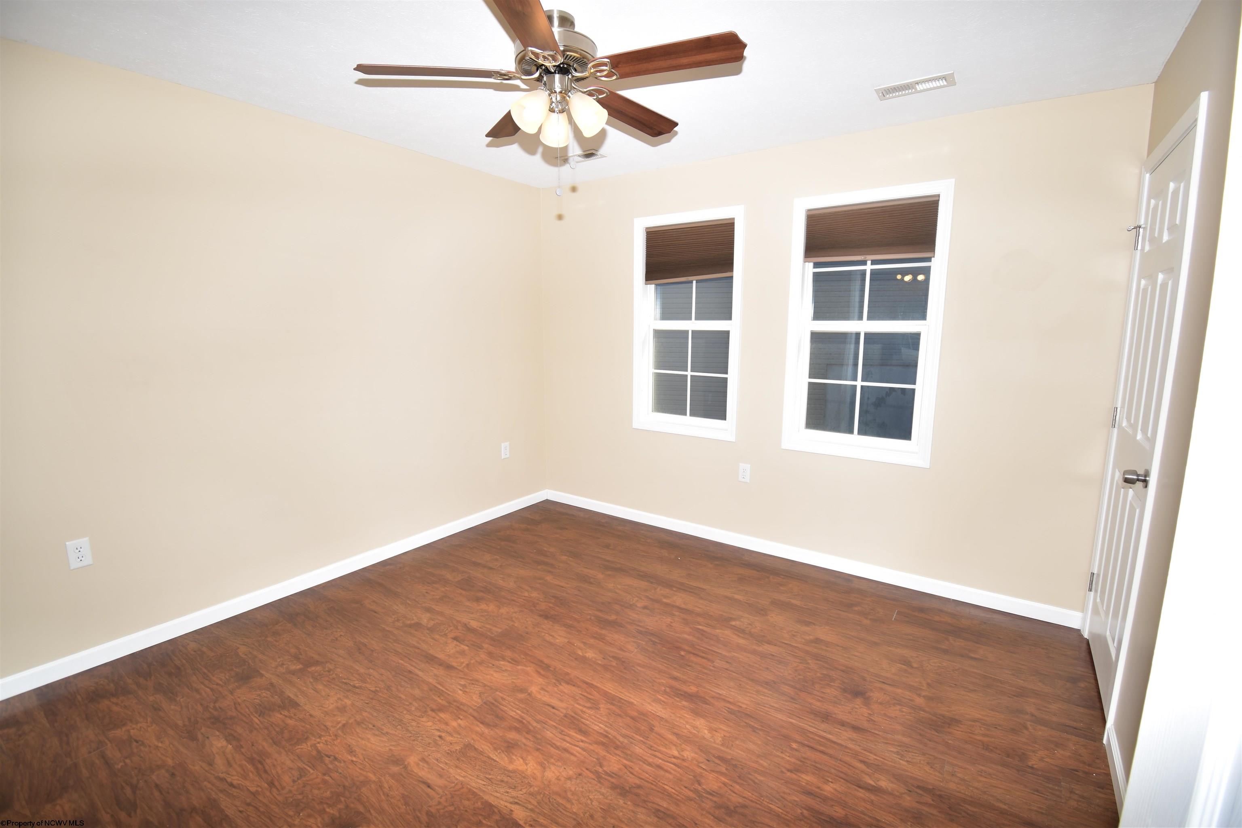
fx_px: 517
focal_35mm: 15
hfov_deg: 100.4
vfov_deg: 77.3
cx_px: 621
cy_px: 414
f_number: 4.5
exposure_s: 1/125
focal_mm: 10
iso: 100
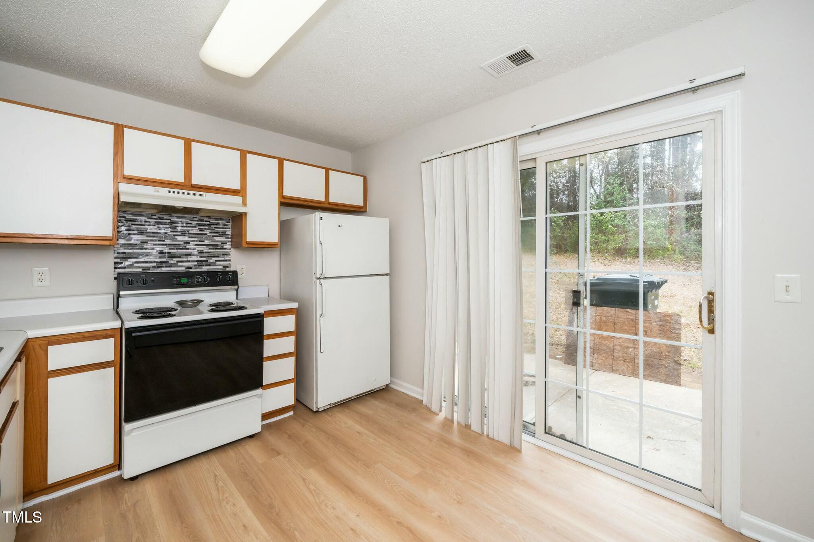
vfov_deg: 81.2
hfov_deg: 104.3
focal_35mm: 14
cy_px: 271
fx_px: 317
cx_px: 407
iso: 640
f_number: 11
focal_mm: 14
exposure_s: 1/80
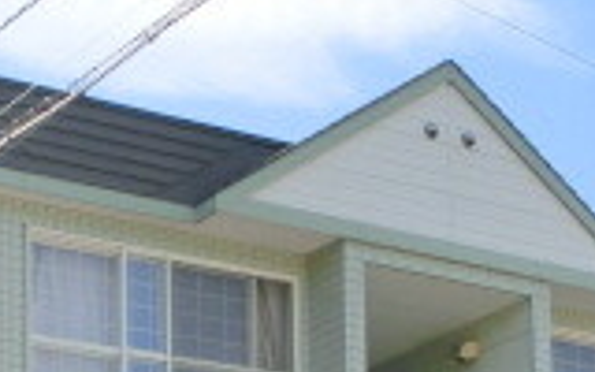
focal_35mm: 127
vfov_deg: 9.6
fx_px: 2059
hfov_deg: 16.4
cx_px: 316
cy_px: 733
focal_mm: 5.36
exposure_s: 1/800
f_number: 3.5
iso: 80
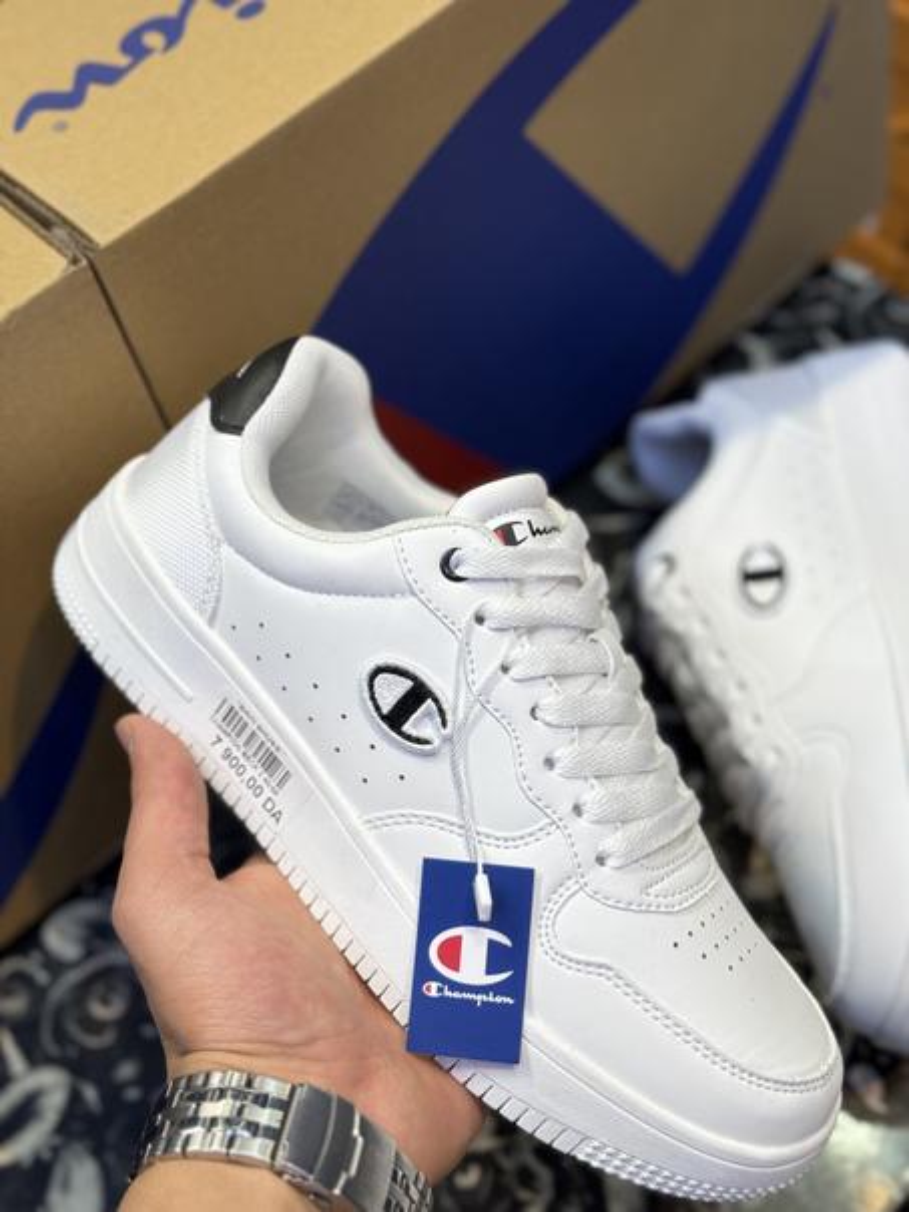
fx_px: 1681
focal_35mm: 48
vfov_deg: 39.7
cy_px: 606
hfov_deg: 30.3
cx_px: 454
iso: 80
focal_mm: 6.76
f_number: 1.78
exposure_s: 1/351
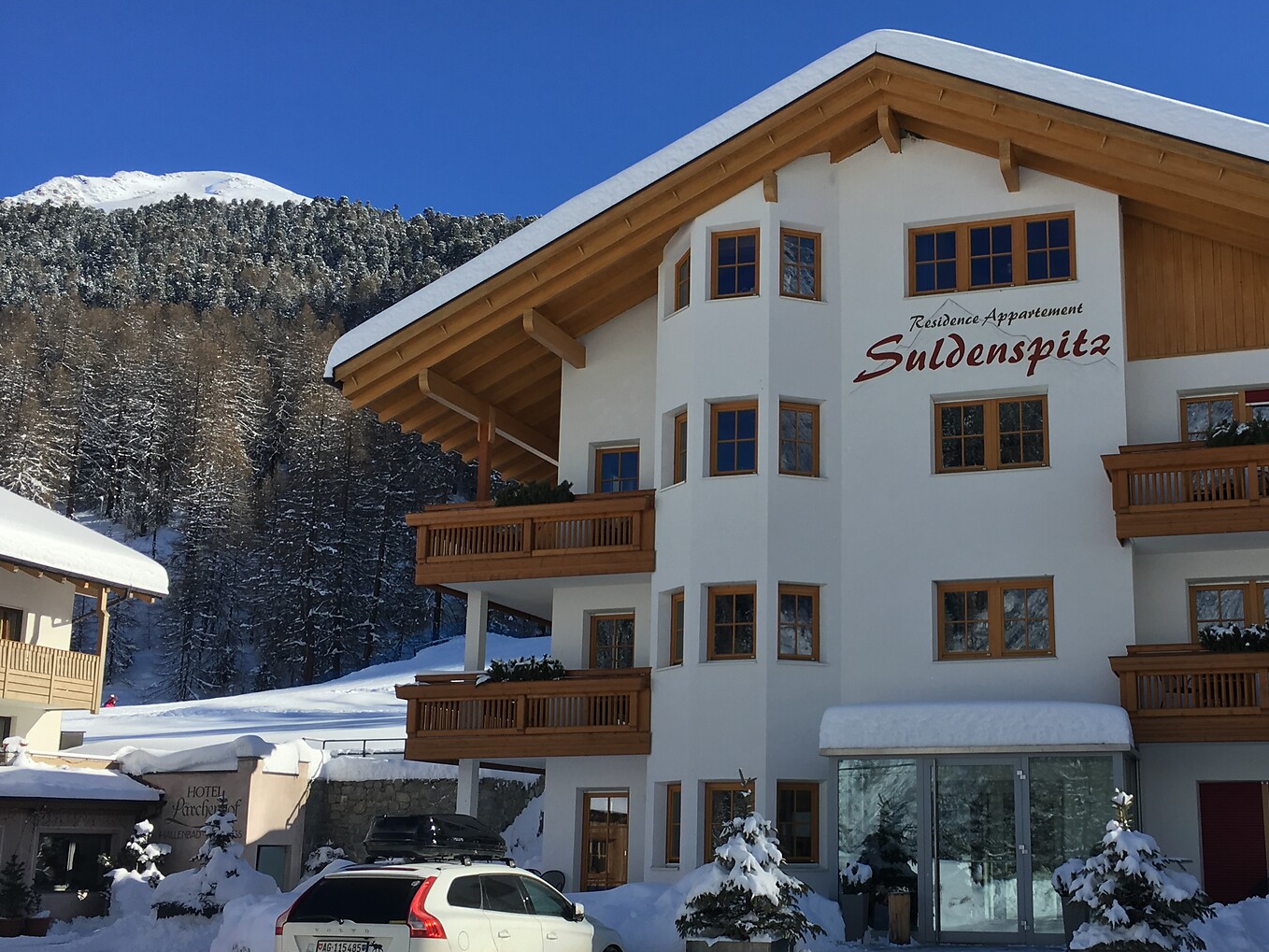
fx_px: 1503
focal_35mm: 41
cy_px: 550
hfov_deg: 45.2
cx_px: 823
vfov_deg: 35.1
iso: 25
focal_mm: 4.15
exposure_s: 1/1399
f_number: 2.2
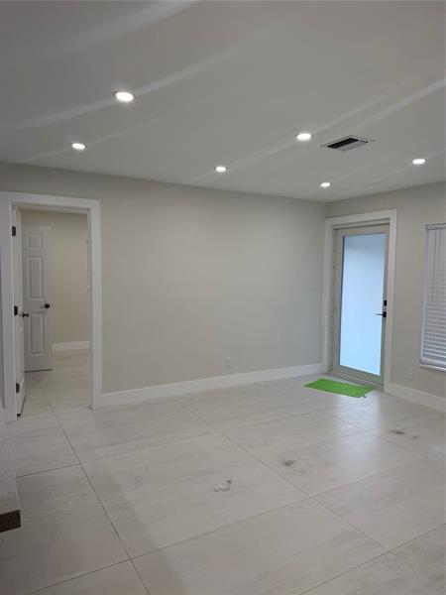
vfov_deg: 71.6
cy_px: 298
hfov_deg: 56.8
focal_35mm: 24
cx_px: 223
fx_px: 412
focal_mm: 6.76
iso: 100
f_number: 1.78
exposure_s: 1/225
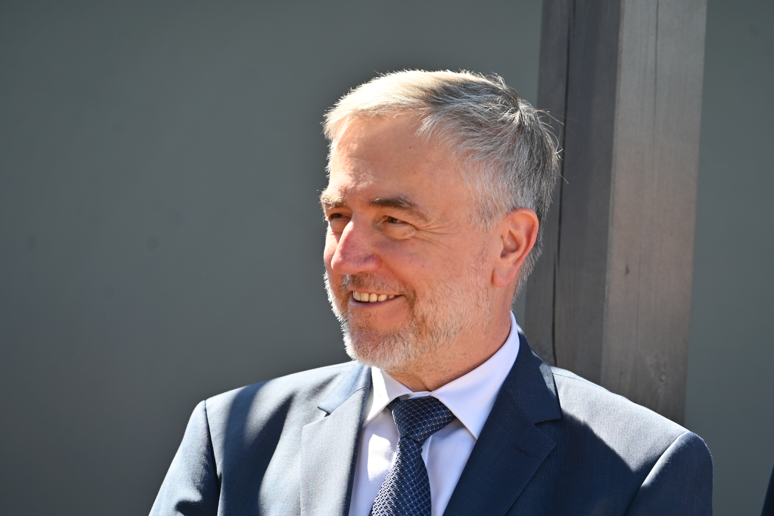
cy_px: 258
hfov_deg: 11.4
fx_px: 3870
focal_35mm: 180
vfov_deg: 7.6
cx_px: 387
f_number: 5
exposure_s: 1/250
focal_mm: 180
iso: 100
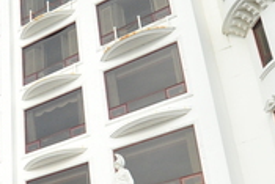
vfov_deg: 20.0
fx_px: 520
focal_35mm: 68
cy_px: 129
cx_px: -44
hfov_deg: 26.7
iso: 1600
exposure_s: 1/3200
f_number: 6.3
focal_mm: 17
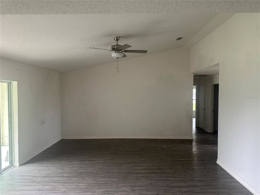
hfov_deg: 71.6
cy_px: 98
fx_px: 180
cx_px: 130
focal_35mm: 24
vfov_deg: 56.8
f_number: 1.78
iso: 160
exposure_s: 1/121
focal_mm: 6.86
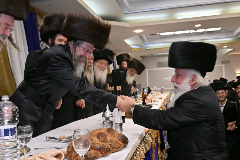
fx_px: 240
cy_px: 80
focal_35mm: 36
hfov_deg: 53.1
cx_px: 120
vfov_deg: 36.8
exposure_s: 1/200
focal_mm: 24
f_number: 4
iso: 250
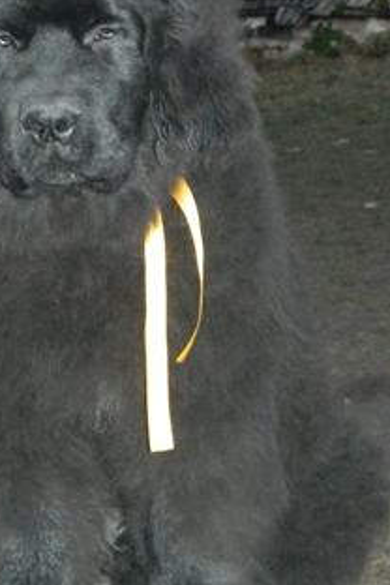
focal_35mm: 131
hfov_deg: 10.4
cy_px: 242
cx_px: 82
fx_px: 2129
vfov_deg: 15.6
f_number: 4
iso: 800
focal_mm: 12.6
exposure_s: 1/50
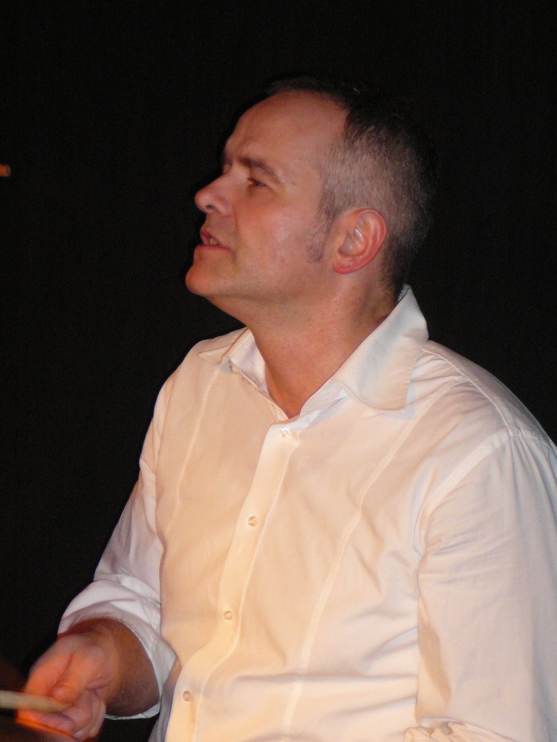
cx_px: 278
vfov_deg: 17.6
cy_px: 371
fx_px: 2403
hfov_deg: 13.2
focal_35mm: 112
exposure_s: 1/30
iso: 250
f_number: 3.9
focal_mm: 16.6
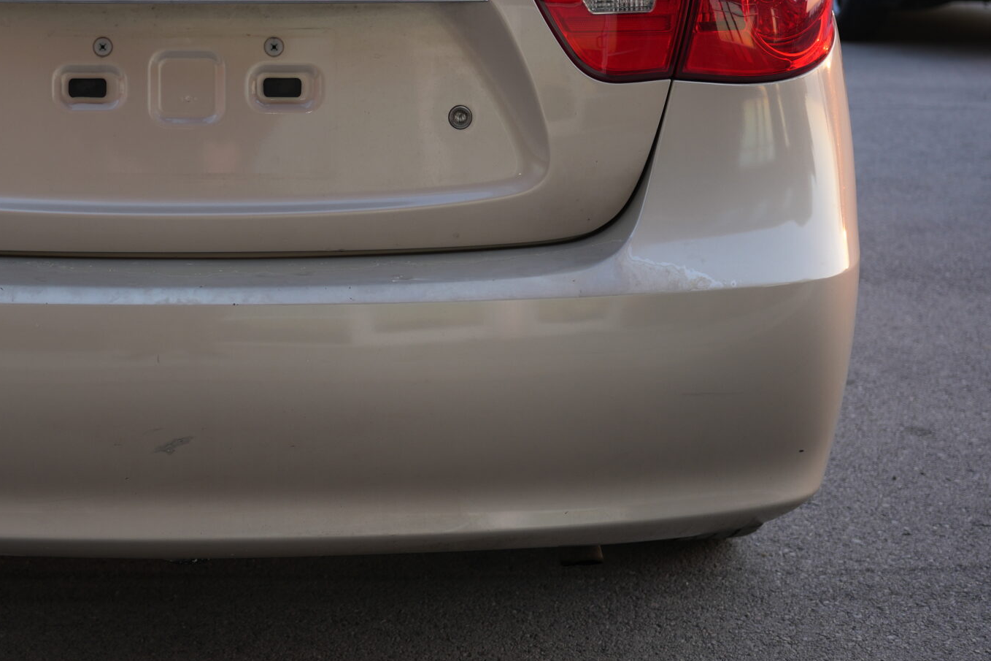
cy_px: 136
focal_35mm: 66
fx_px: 1816
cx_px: 201
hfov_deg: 29.8
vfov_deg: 20.4
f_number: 2.8
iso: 100
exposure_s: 1/50
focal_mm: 35
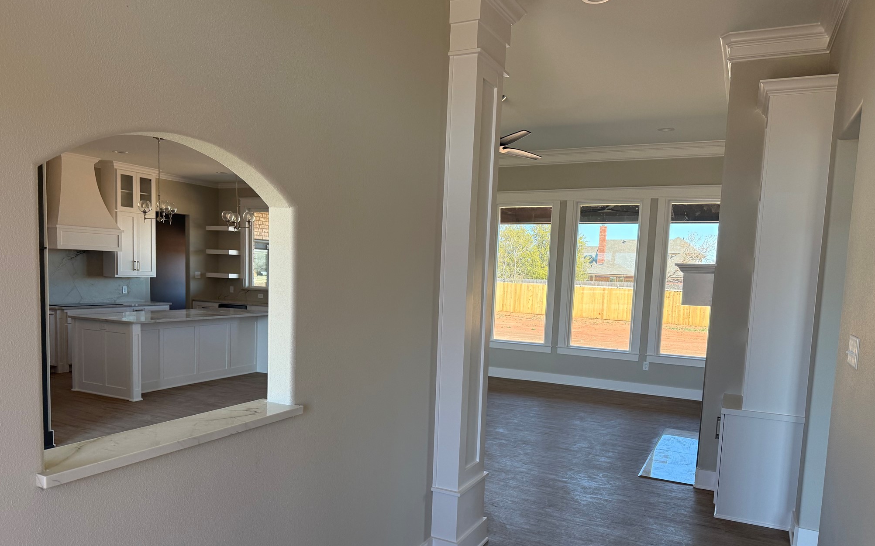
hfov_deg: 70.4
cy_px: 325
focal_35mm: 26
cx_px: 433
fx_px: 620
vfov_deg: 47.3
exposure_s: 1/229
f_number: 1.78
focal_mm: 6.76
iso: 125
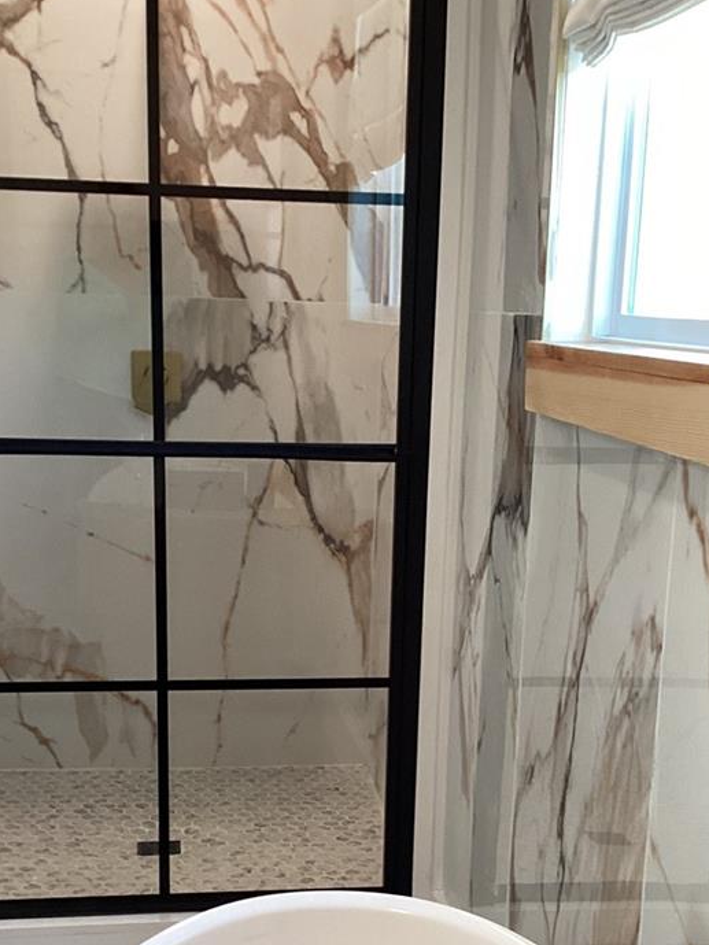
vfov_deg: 34.8
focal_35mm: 54
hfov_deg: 27.0
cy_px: 704
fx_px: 1474
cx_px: 373
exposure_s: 1/60
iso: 125
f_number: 2.4
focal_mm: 3.3
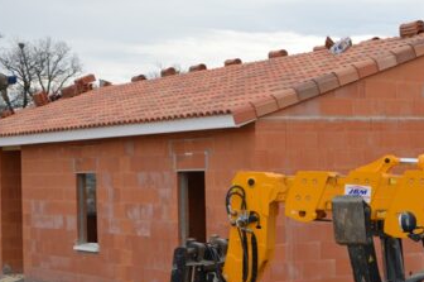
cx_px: 366
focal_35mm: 100
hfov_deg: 20.1
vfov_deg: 13.6
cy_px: 184
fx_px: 1176
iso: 100
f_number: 6.3
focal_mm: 35
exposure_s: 1/200
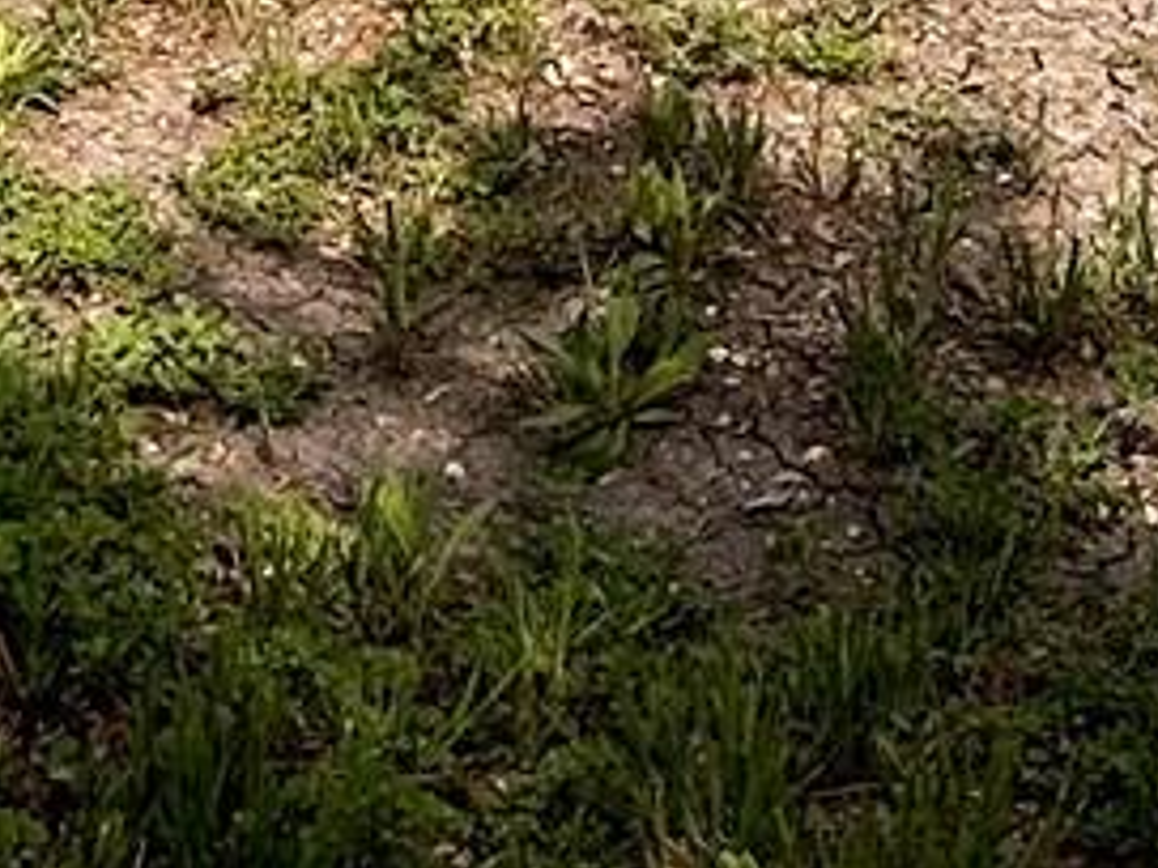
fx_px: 6055
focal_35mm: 181
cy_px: -2391
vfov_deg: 6.7
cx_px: 400
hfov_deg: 10.9
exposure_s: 1/6400
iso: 80
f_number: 1.8
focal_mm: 6.86
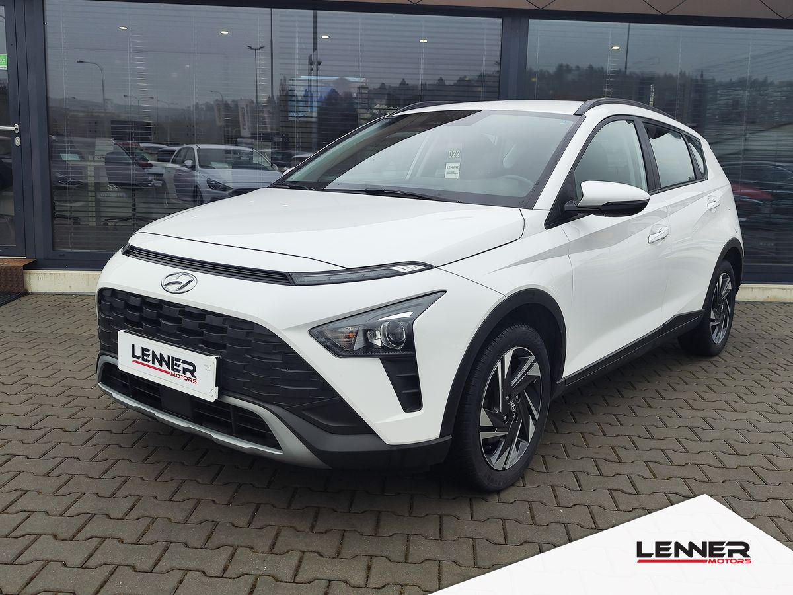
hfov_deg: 73.9
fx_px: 527
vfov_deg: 58.9
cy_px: 298
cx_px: 396
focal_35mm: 23
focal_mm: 7.01
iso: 50
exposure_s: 1/128
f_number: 1.69
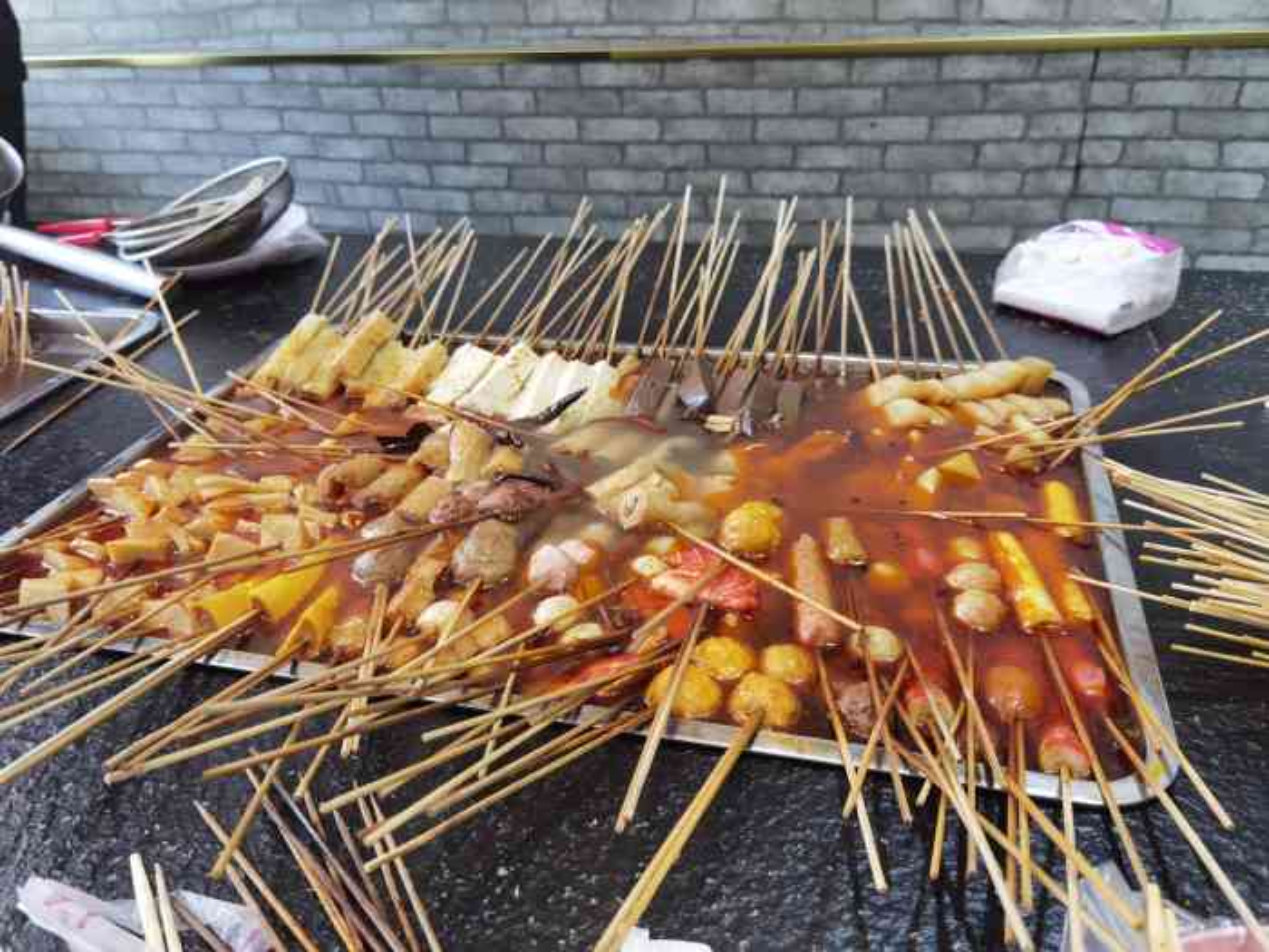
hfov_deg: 65.3
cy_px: 476
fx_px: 990
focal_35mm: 27
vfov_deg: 51.4
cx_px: 634
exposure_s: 1/100
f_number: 1.9
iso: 160
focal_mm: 6.71
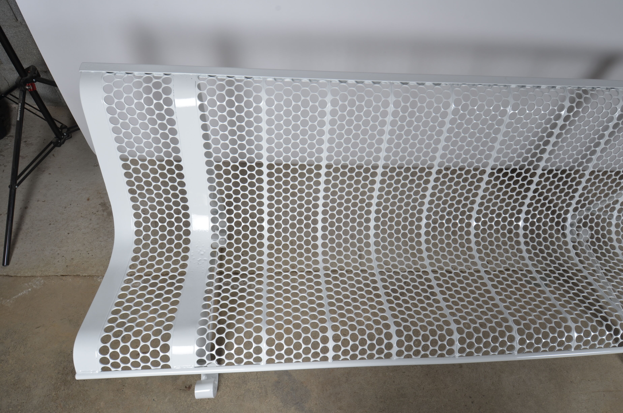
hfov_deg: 81.3
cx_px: 312
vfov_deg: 59.3
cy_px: 206
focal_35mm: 21
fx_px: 363
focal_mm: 14
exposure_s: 1/125
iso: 100
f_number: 11
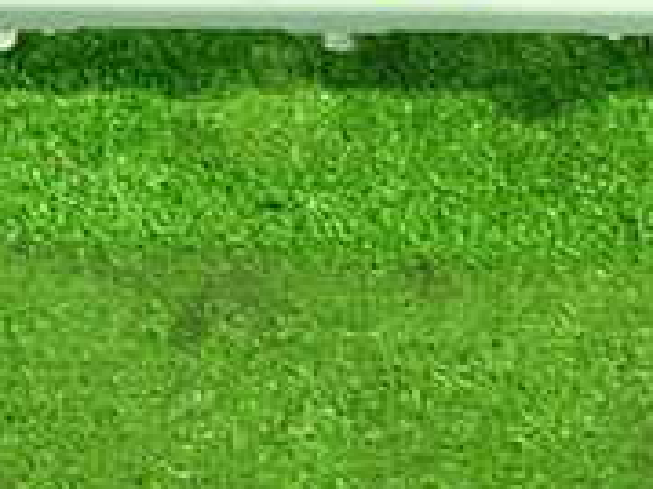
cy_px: -277
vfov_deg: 15.9
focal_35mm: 84
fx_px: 1584
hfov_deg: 23.2
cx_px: 420
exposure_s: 1/30
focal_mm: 4.5
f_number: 2
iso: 640
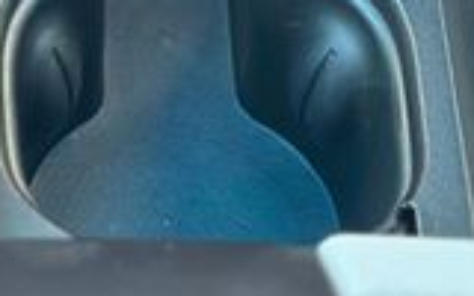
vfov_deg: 6.3
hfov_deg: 10.2
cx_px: -104
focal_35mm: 203
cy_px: -308
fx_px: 2622
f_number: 1.78
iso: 320
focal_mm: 6.86
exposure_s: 1/60
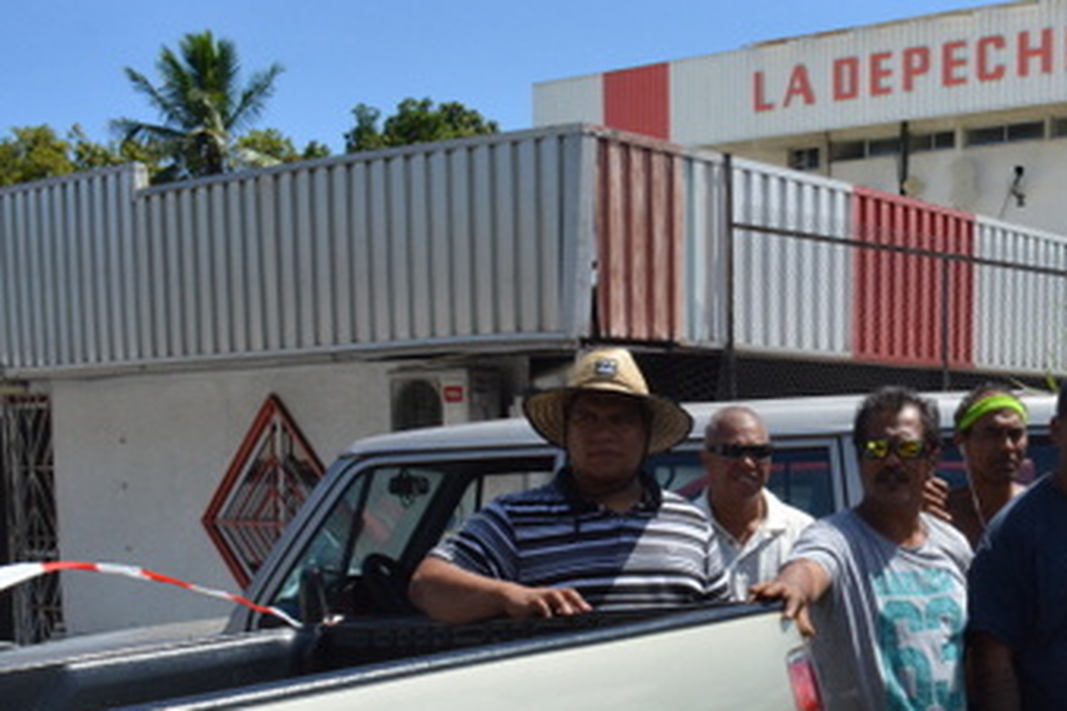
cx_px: 935
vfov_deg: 25.5
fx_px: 1511
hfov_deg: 36.7
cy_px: 669
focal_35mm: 51
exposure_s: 1/1000
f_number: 16
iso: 1000
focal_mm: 18
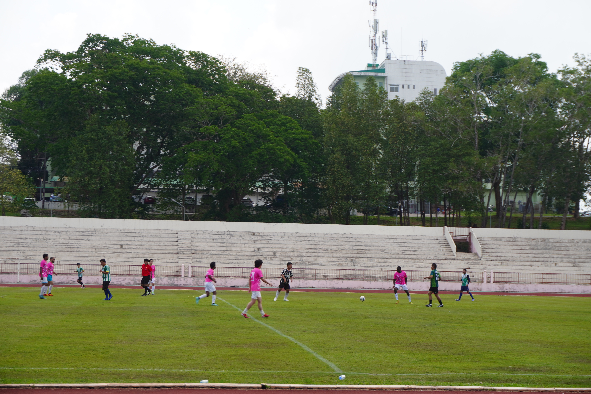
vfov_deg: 18.2
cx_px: 296
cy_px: 197
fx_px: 1231
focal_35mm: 75
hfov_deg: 27.0
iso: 100
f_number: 9
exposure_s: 1/125
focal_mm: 50
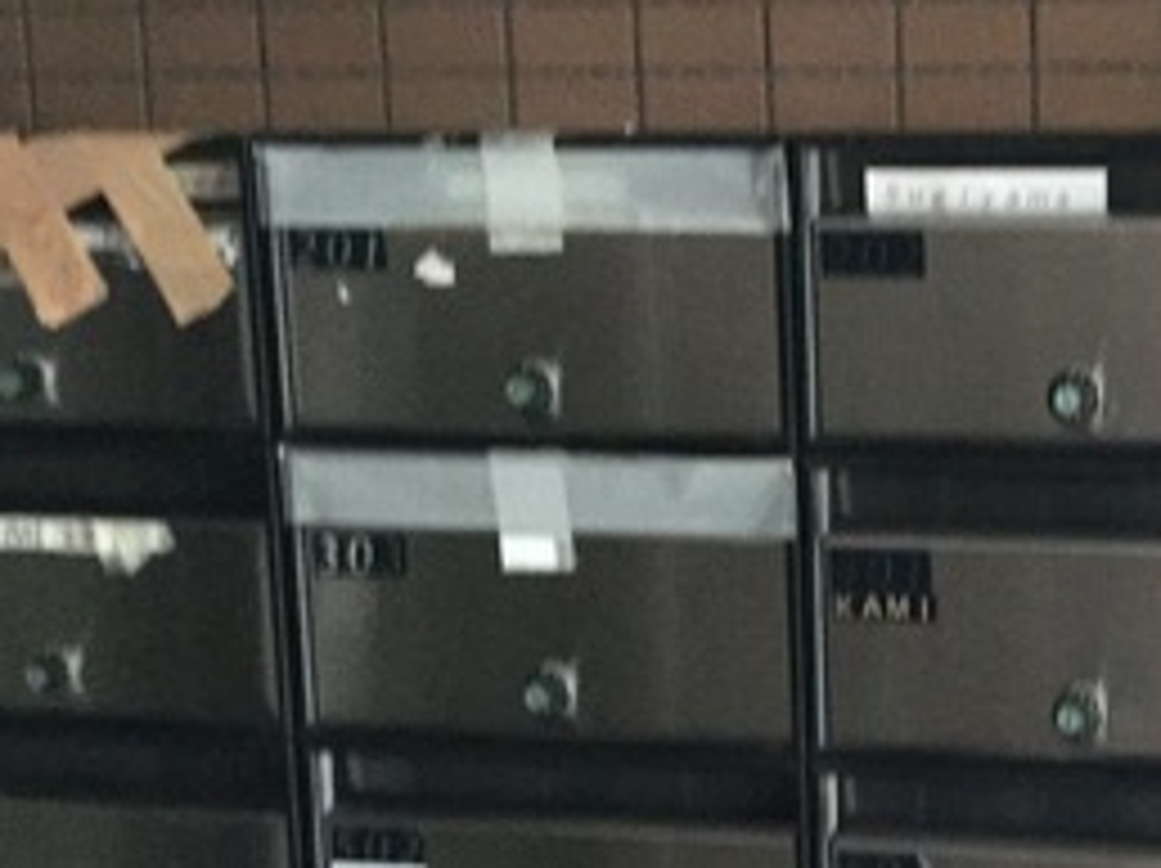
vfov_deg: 18.9
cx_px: 1179
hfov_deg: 24.2
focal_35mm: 77
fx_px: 2580
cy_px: 675
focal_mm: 3.3
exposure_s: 1/15
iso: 250
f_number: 2.4
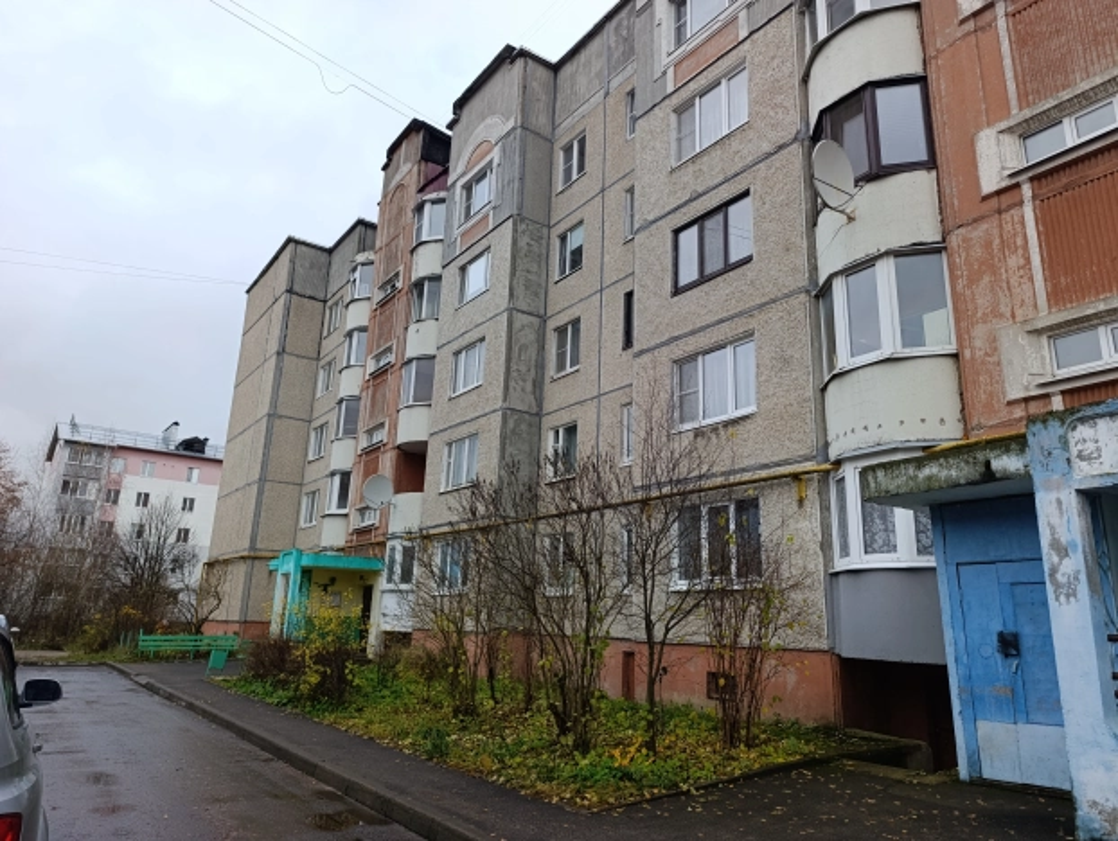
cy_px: 420
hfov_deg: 73.9
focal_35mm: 23
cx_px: 559
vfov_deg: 59.0
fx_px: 744
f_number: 1.6
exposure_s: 1/136
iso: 50
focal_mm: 6.14
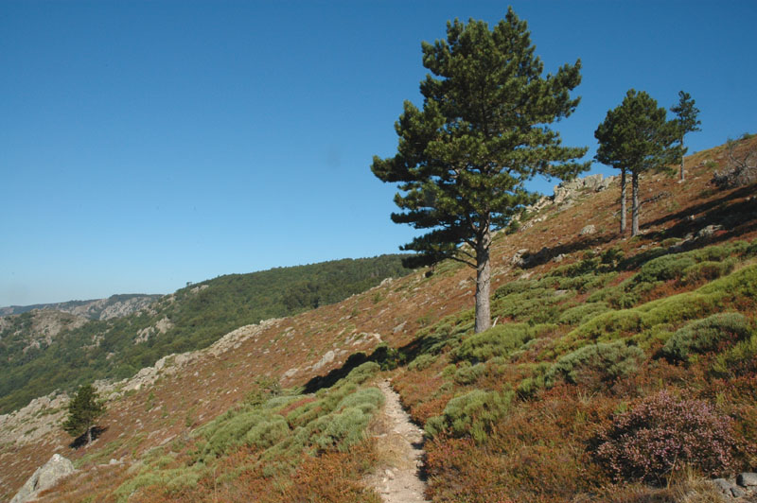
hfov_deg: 67.4
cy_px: 252
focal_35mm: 27
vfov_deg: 47.9
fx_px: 567
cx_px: 378
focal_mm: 18
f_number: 20
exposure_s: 1/60
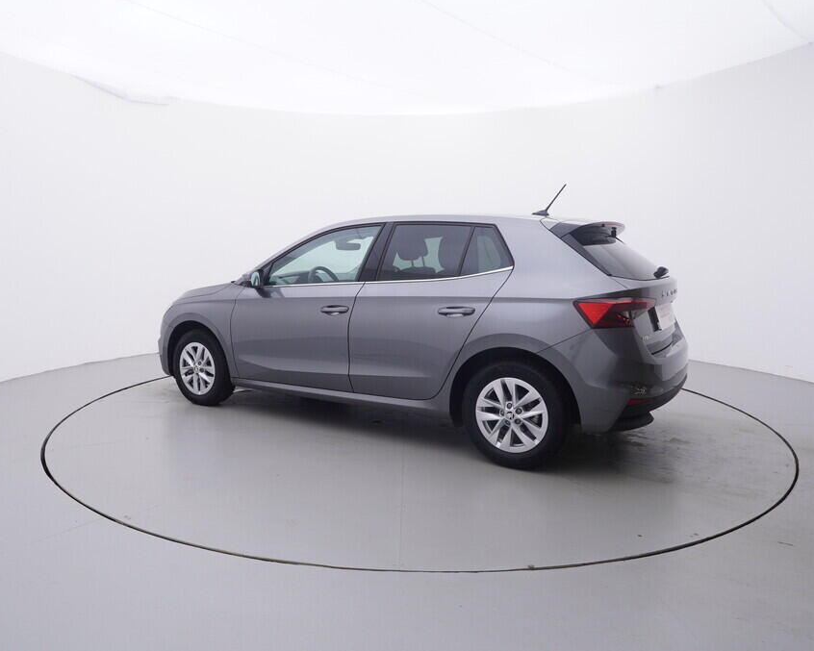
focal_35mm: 26
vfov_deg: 55.7
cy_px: 325
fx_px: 616
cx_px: 362
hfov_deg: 66.7
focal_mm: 15
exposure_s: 1/80
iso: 200
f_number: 5
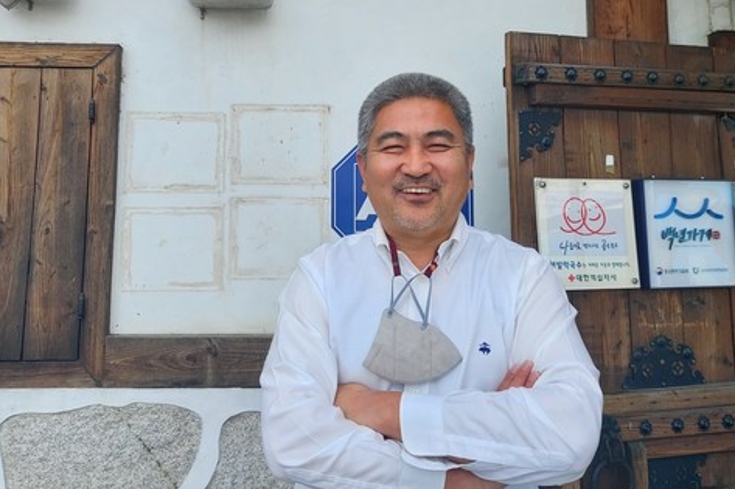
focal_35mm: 33
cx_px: 301
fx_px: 673
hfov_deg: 56.9
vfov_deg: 39.5
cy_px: 161
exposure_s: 1/273
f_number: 2
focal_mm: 4.58
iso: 50
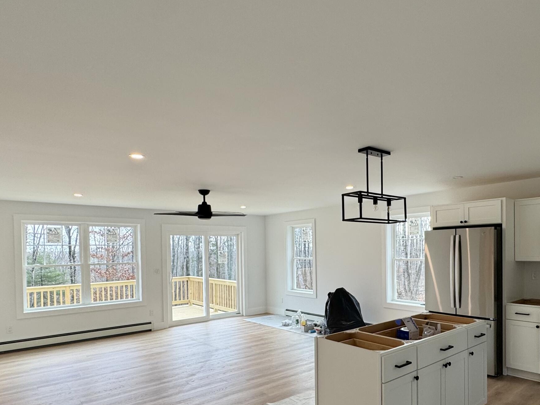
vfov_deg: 56.0
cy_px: 257
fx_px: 374
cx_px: 318
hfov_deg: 71.0
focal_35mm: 24
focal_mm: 2.22
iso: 50
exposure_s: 1/120
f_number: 2.2
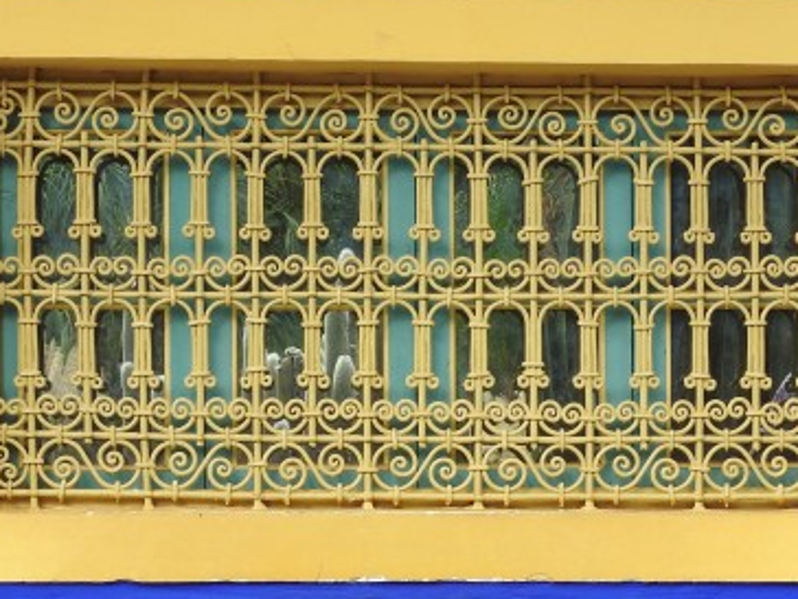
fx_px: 2536
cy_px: 564
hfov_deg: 17.9
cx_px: 434
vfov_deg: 13.3
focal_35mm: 110
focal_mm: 9
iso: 100
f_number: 4
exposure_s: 1/80
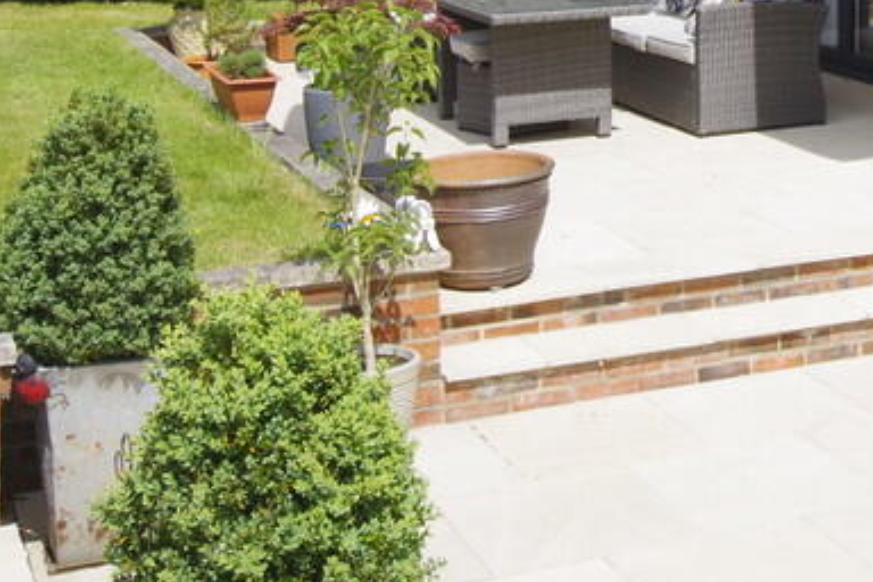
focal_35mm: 80
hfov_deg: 24.6
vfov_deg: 16.2
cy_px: -158
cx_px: 793
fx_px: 1940
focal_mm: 20
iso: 200
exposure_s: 1/125
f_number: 10
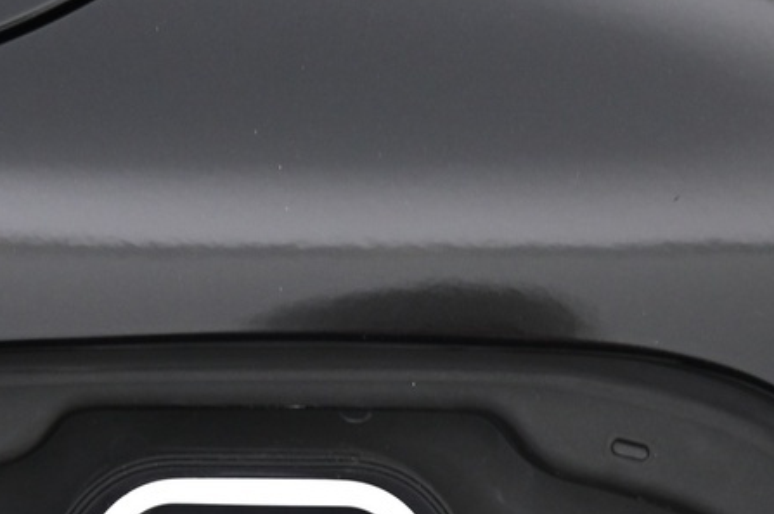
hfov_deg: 10.9
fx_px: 4059
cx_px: 234
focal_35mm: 189
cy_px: 819
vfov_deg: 7.1
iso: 2000
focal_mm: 52
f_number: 4
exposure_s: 1/30
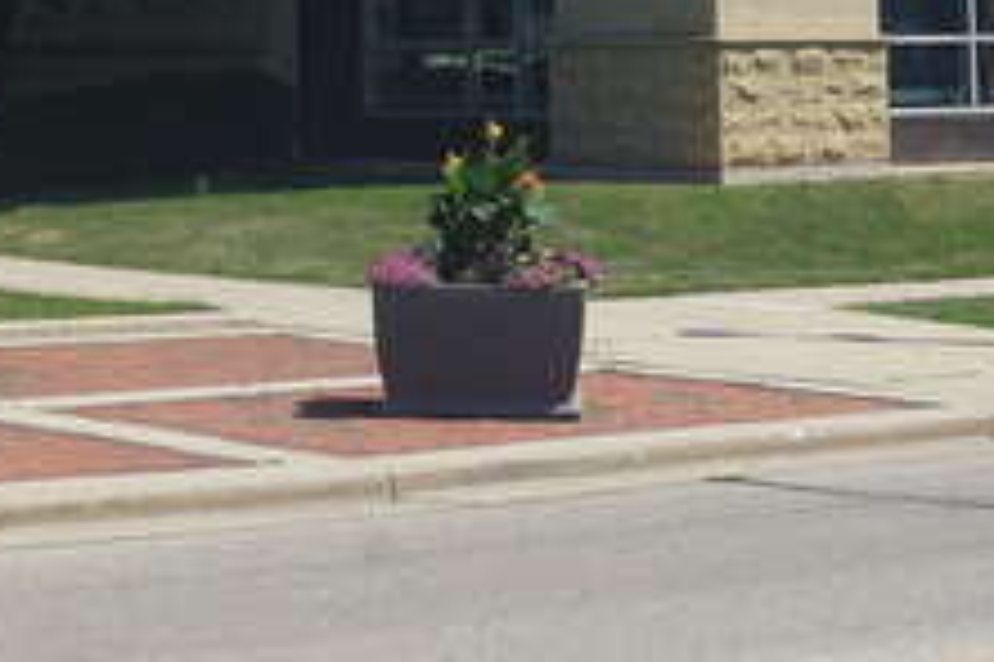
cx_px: 292
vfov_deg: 9.7
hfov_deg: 15.1
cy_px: -408
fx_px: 3747
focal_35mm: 136
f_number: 11
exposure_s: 1/125
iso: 100
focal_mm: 25
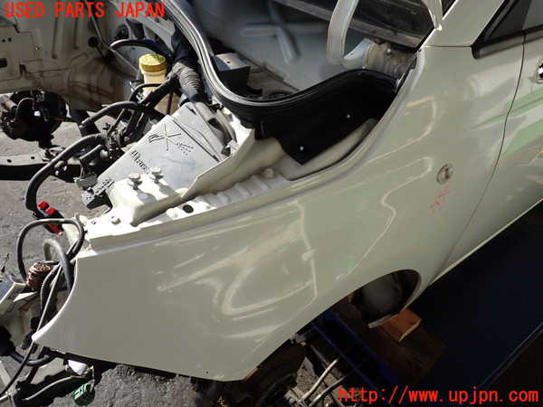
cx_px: 272
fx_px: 471
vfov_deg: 46.8
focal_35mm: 30
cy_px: 204
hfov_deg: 60.0
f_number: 2.3
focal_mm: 5.4
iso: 100
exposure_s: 1/320
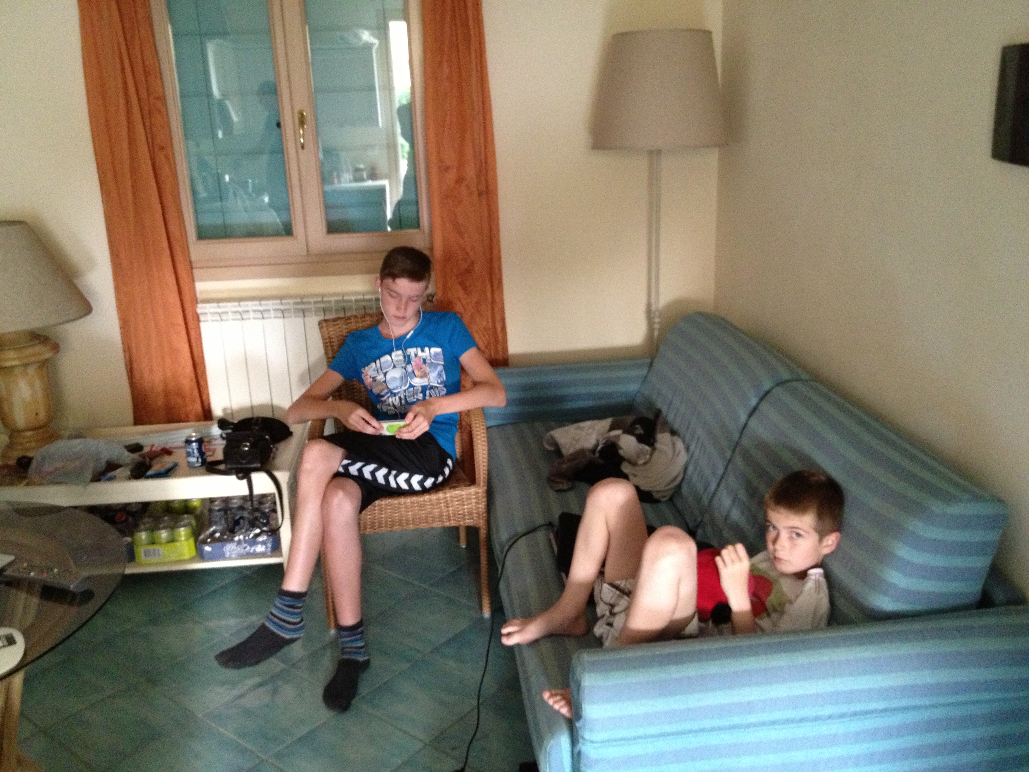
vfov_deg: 40.7
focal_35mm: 35
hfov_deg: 52.6
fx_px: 1040
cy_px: 386
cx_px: 514
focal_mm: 4.28
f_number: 2.4
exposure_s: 1/15
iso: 500
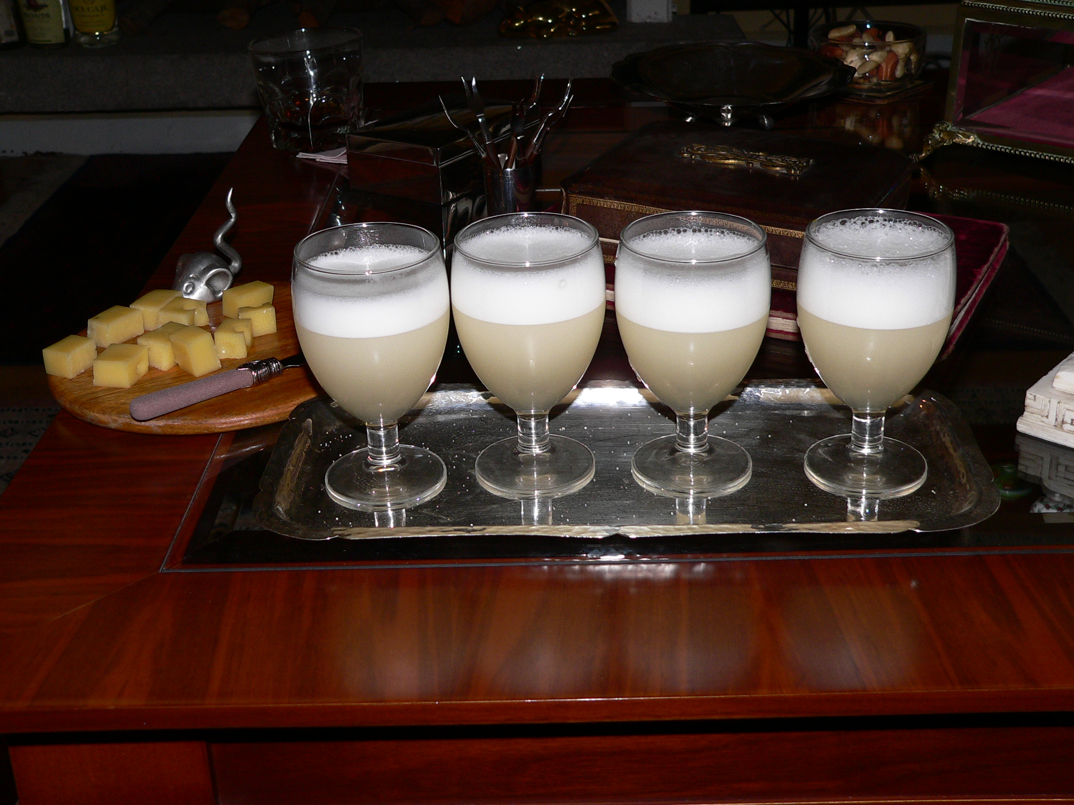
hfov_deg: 40.4
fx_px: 1458
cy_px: 402
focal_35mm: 47
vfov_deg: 30.9
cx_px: 537
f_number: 2.8
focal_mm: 7.8
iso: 100
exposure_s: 1/60
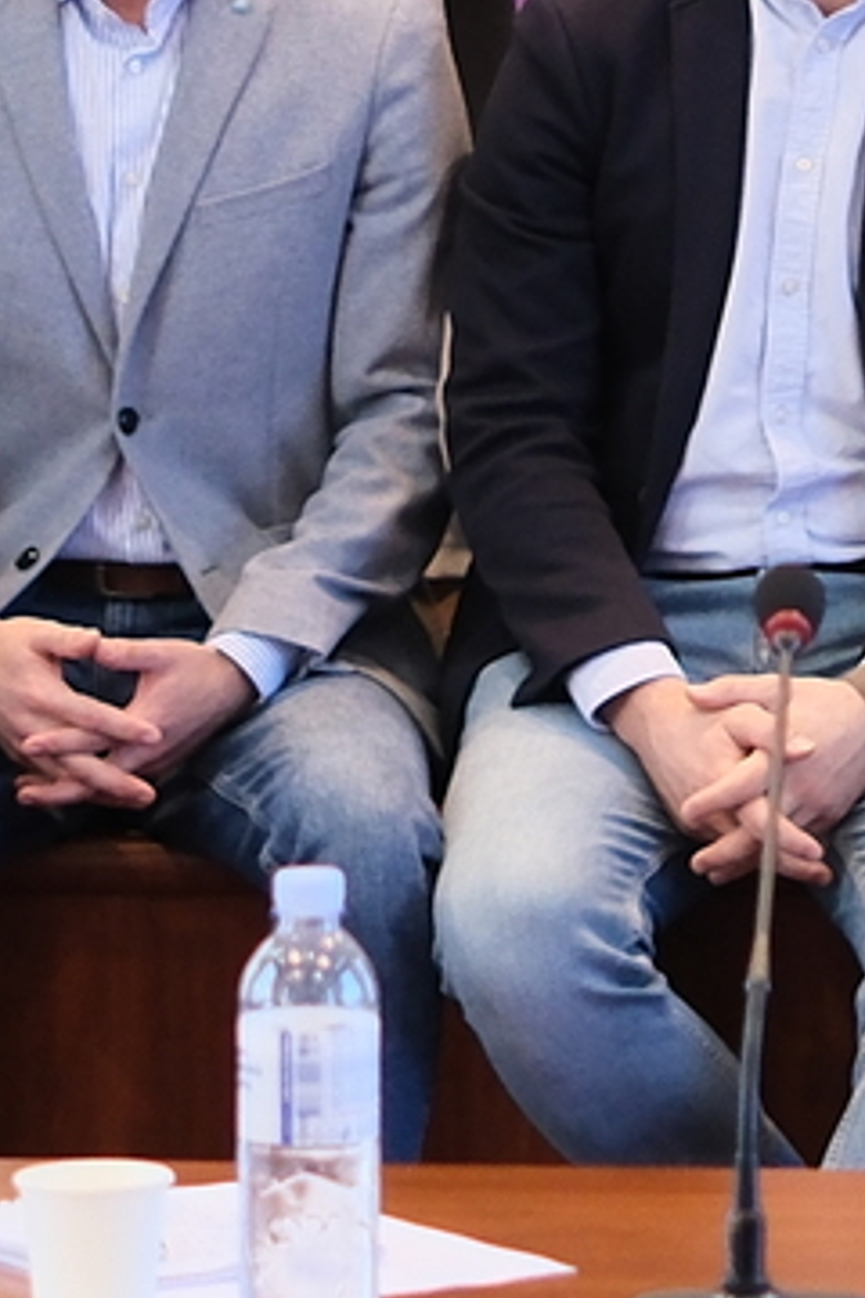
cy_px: -907
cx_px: 1416
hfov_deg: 3.8
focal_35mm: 356
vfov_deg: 5.7
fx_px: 12830
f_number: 1.8
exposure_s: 1/125
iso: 640
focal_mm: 33
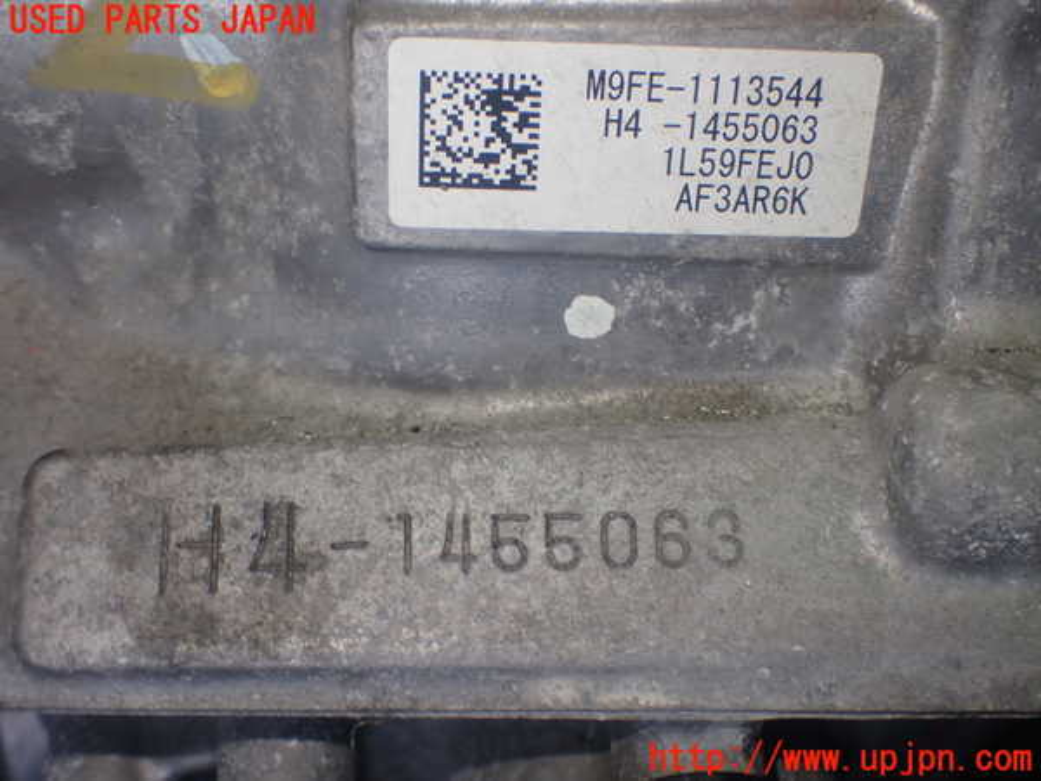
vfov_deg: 30.9
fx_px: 1413
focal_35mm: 47
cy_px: 390
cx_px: 520
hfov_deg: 40.4
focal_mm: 8.4
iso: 200
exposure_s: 1/50
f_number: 3.1
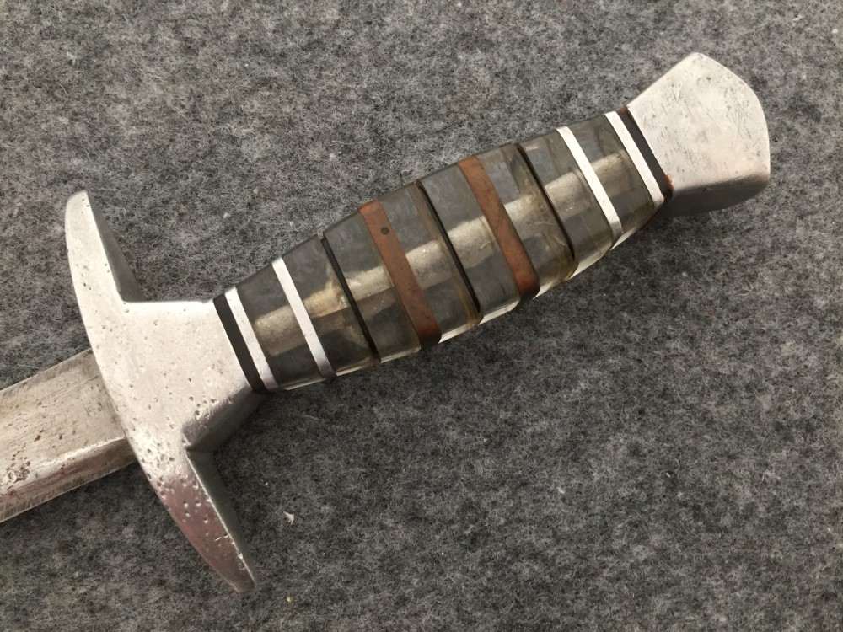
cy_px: 316
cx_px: 422
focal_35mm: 29
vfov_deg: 48.2
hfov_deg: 61.7
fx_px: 706
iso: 125
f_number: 2.2
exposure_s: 1/30
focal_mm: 4.15
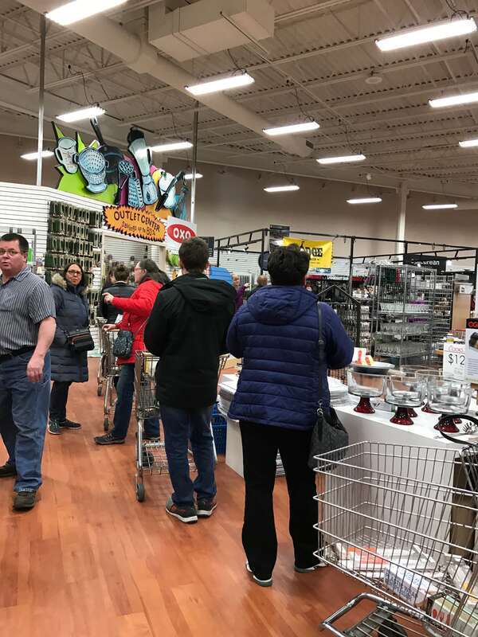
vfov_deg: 63.4
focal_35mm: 28
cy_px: 318
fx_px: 516
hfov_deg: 49.7
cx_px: 239
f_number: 1.8
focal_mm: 3.99
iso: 40
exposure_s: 1/30
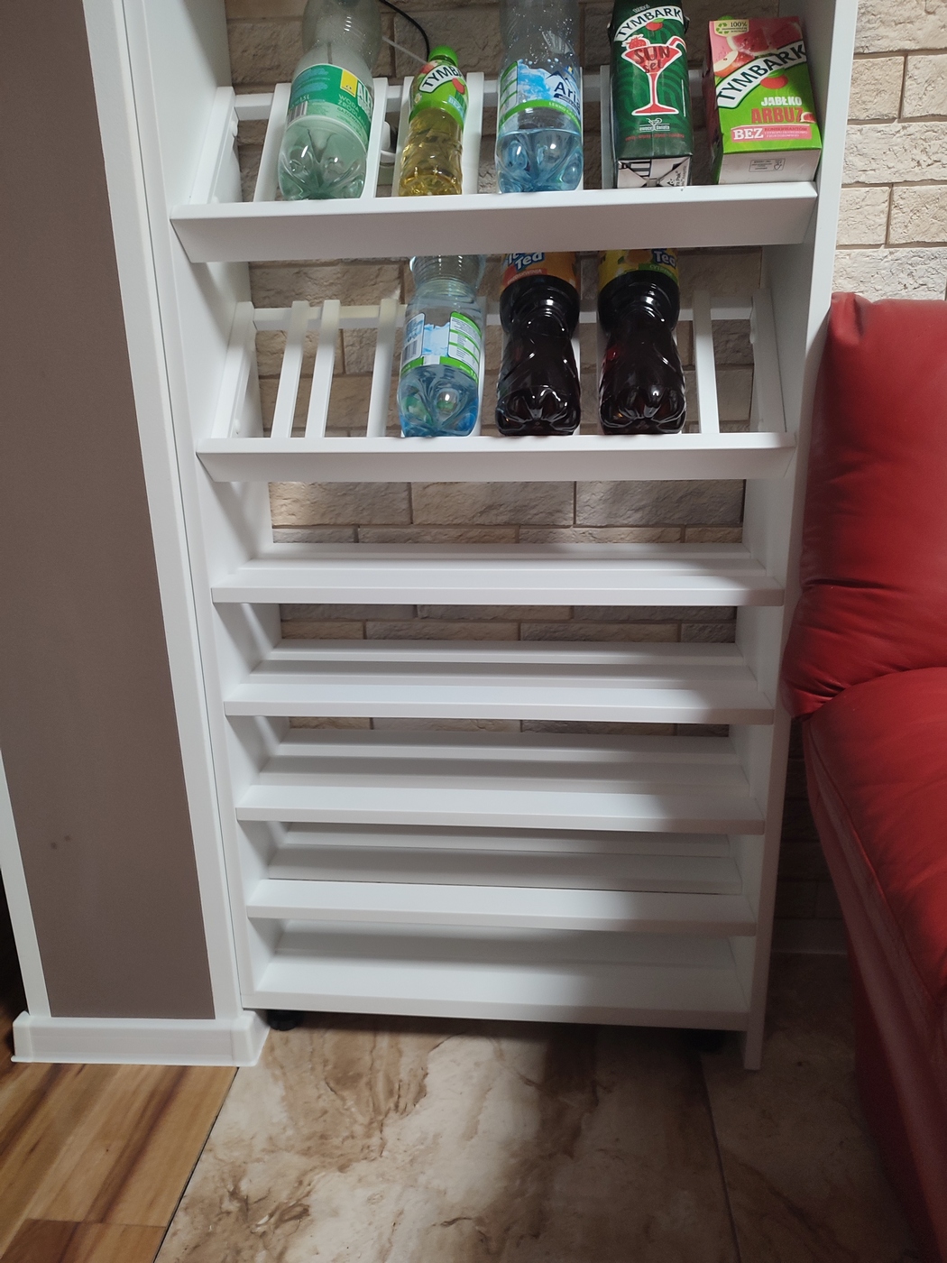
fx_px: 875
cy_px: 632
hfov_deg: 56.8
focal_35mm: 24
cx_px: 474
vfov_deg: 71.6
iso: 710
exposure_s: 1/25
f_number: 1.89
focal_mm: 5.89
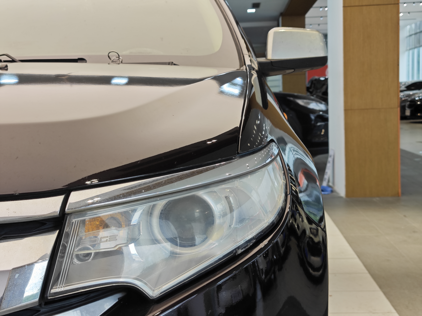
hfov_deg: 41.2
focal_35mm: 46
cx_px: 211
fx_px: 561
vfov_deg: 31.5
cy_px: 158
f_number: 1.9
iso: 200
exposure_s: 1/100
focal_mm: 8.7
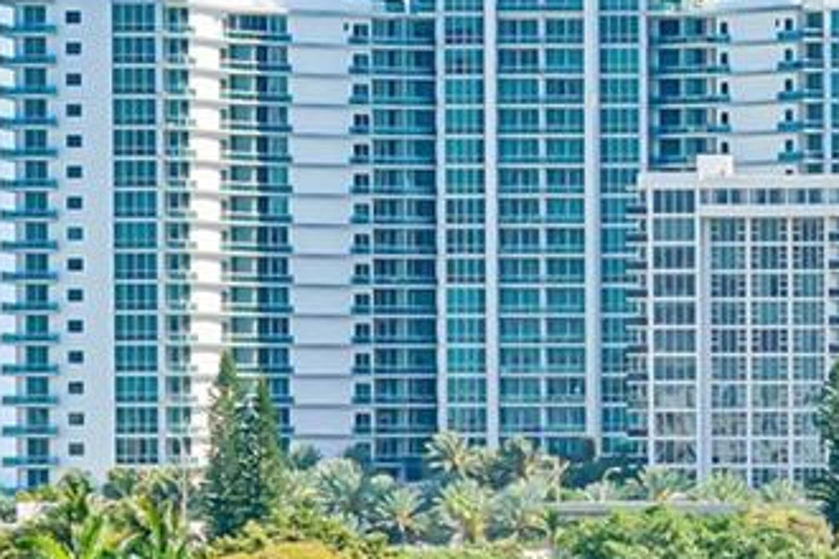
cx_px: 1561
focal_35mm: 364
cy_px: 877
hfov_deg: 5.6
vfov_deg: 3.8
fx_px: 8483
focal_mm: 50
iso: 100
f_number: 9
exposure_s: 1/320
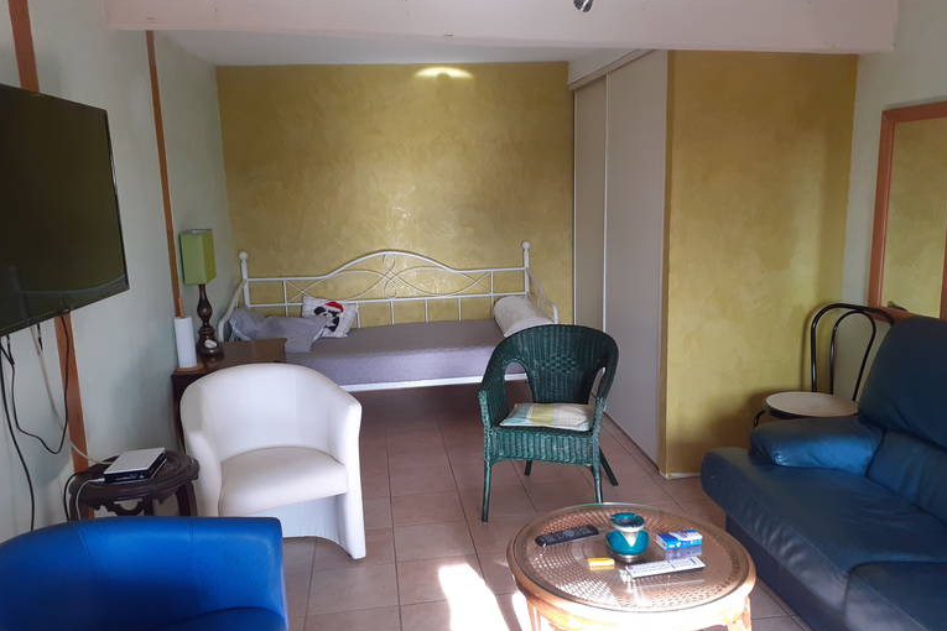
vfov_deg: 45.0
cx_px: 478
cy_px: 328
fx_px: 763
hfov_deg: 63.7
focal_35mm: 29
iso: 80
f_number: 1.9
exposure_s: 1/50
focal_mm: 3.6
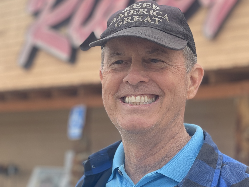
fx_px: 468
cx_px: 143
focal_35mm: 65
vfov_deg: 22.6
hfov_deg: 29.8
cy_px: 108
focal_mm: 6
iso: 32
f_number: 2
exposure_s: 1/695
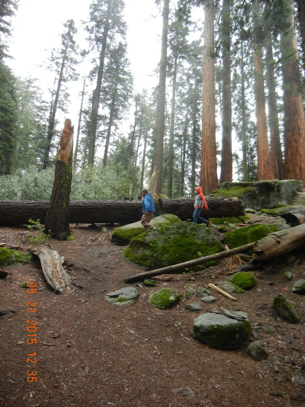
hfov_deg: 46.8
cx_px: 152
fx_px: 352
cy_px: 204
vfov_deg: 60.0
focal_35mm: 30
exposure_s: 1/208
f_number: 3.5
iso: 160
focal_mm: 5.4
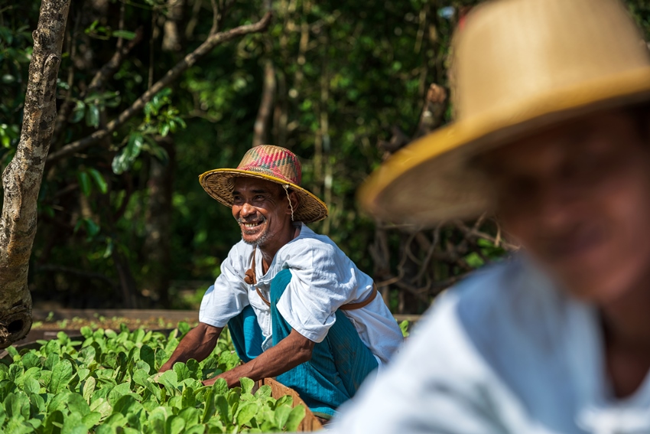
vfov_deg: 11.2
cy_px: 217
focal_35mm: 122
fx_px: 2203
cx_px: 325
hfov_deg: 16.8
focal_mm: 122
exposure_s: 1/800
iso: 100
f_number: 4.5
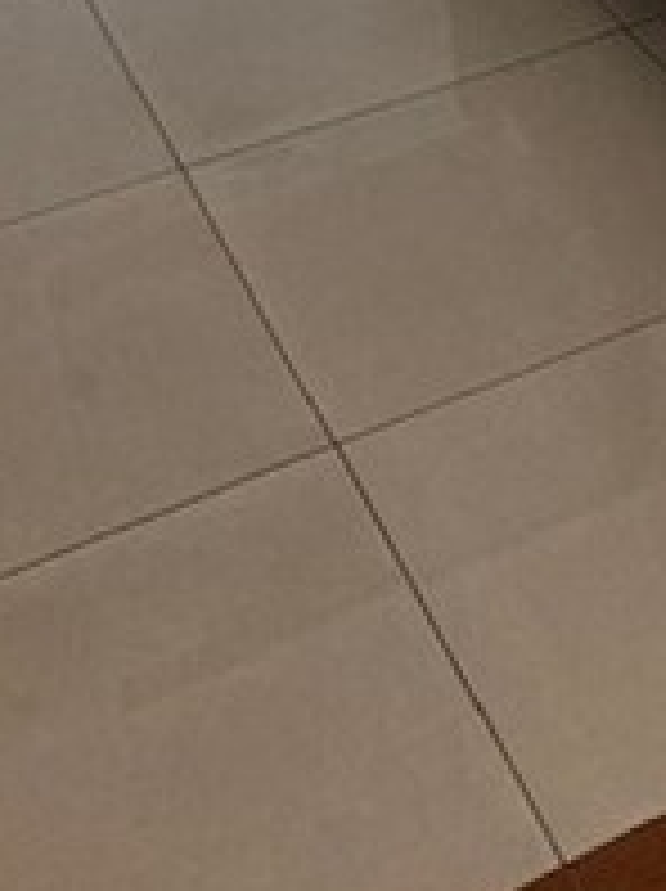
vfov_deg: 20.6
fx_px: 2185
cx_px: 994
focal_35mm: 85
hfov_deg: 15.9
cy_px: -328
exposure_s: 1/60
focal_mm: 3.99
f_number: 1.8
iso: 320
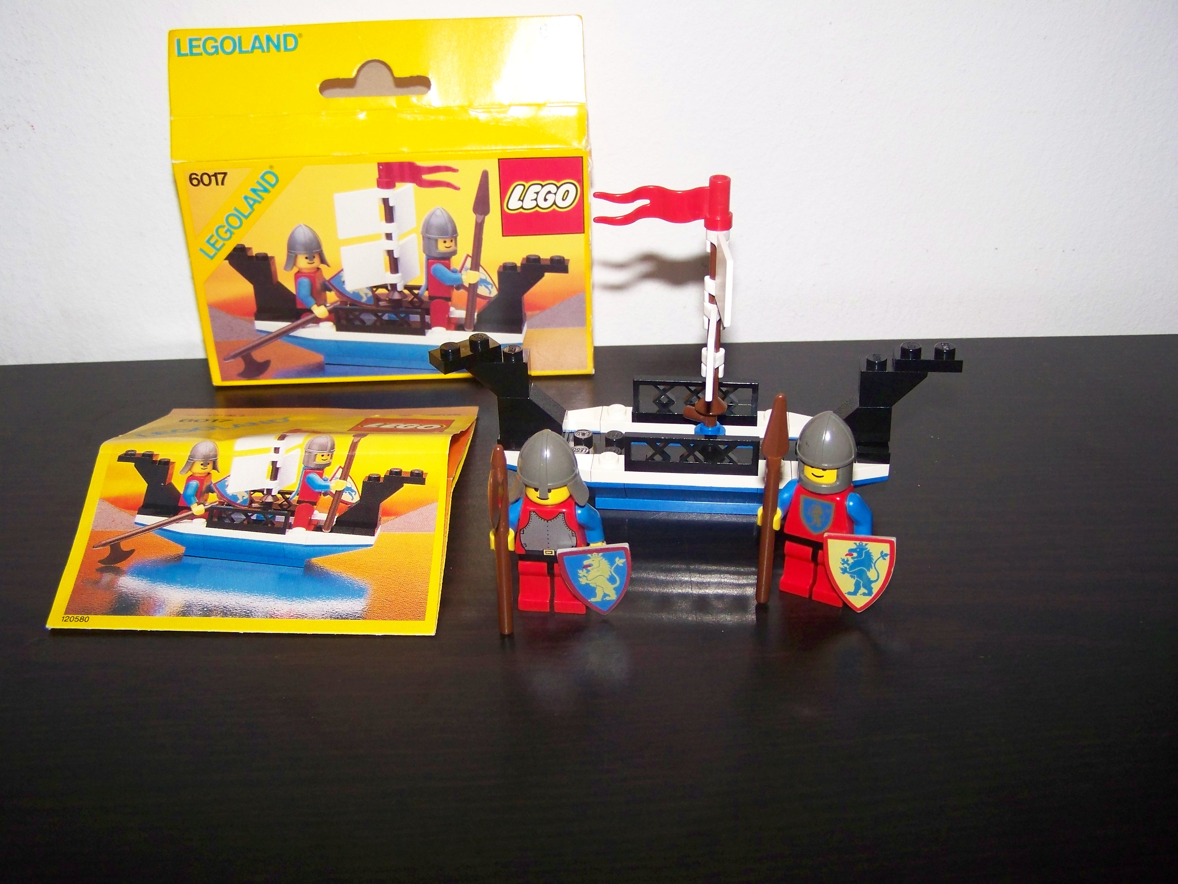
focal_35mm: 38
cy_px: 442
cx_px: 589
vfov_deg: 37.7
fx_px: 1293
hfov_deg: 49.0
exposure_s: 1/30
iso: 200
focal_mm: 6.3
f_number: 2.8
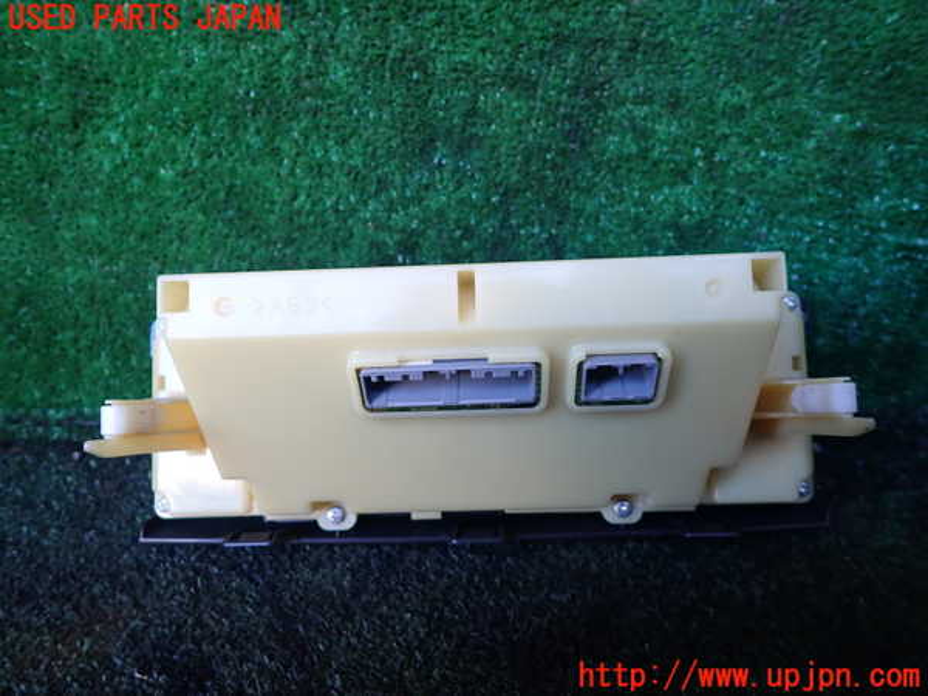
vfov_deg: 54.9
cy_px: 348
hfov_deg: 69.4
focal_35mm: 25
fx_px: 670
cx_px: 464
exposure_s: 1/60
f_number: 2
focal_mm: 4.5
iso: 125
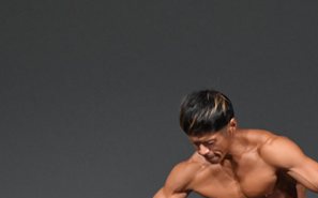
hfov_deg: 2.1
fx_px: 8641
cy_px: 242
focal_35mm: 998
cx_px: 304
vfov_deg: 1.3
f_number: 5.6
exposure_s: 1/400
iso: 4000
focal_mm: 250
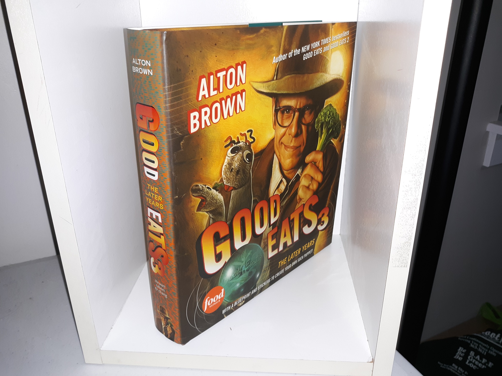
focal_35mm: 28
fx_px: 406
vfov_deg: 49.7
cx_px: 251
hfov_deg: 63.4
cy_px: 188
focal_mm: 3.7
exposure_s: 1/40
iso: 40
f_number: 1.7
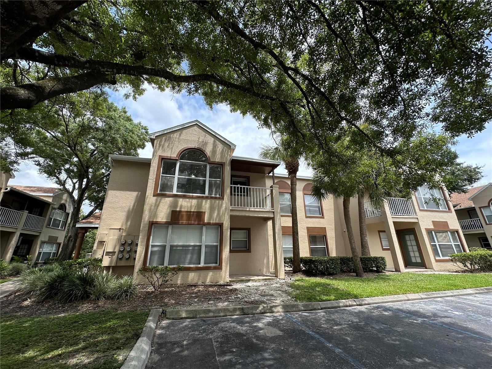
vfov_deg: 85.7
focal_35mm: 14
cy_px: 184
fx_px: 199
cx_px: 246
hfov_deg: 102.1
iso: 40
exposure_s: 1/739
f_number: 2.2
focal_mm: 2.22
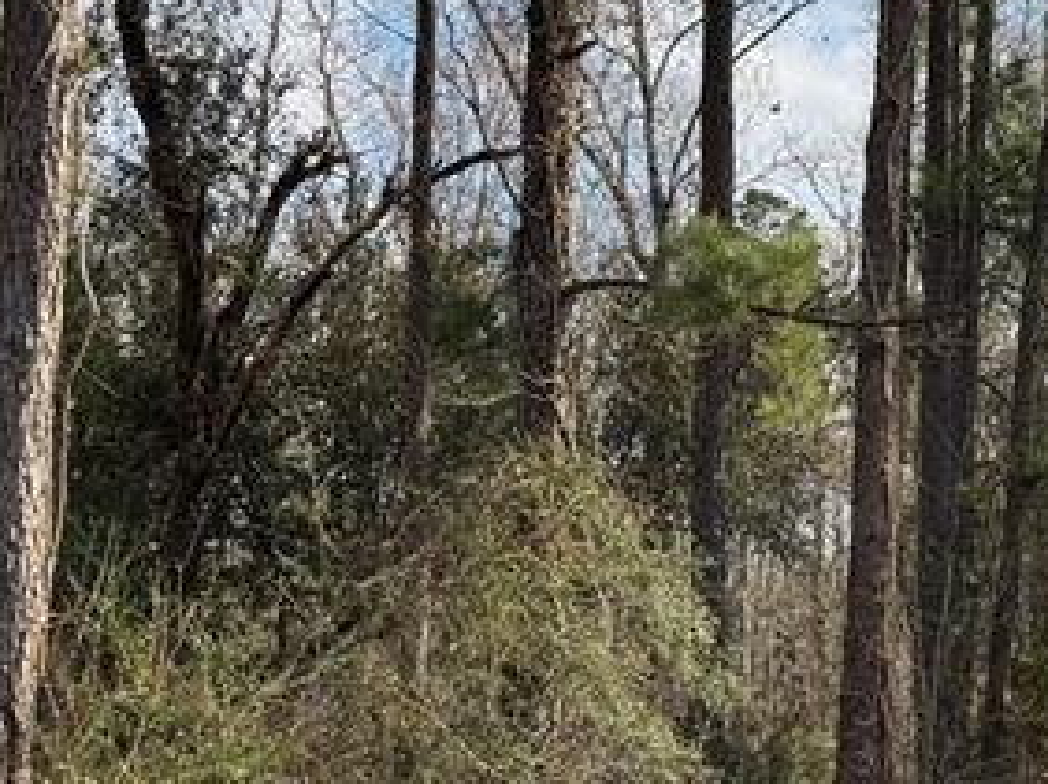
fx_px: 3297
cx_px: 1159
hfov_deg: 17.4
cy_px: 427
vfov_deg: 13.6
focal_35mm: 109
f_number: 1.78
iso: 64
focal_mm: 6.76
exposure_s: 1/3425
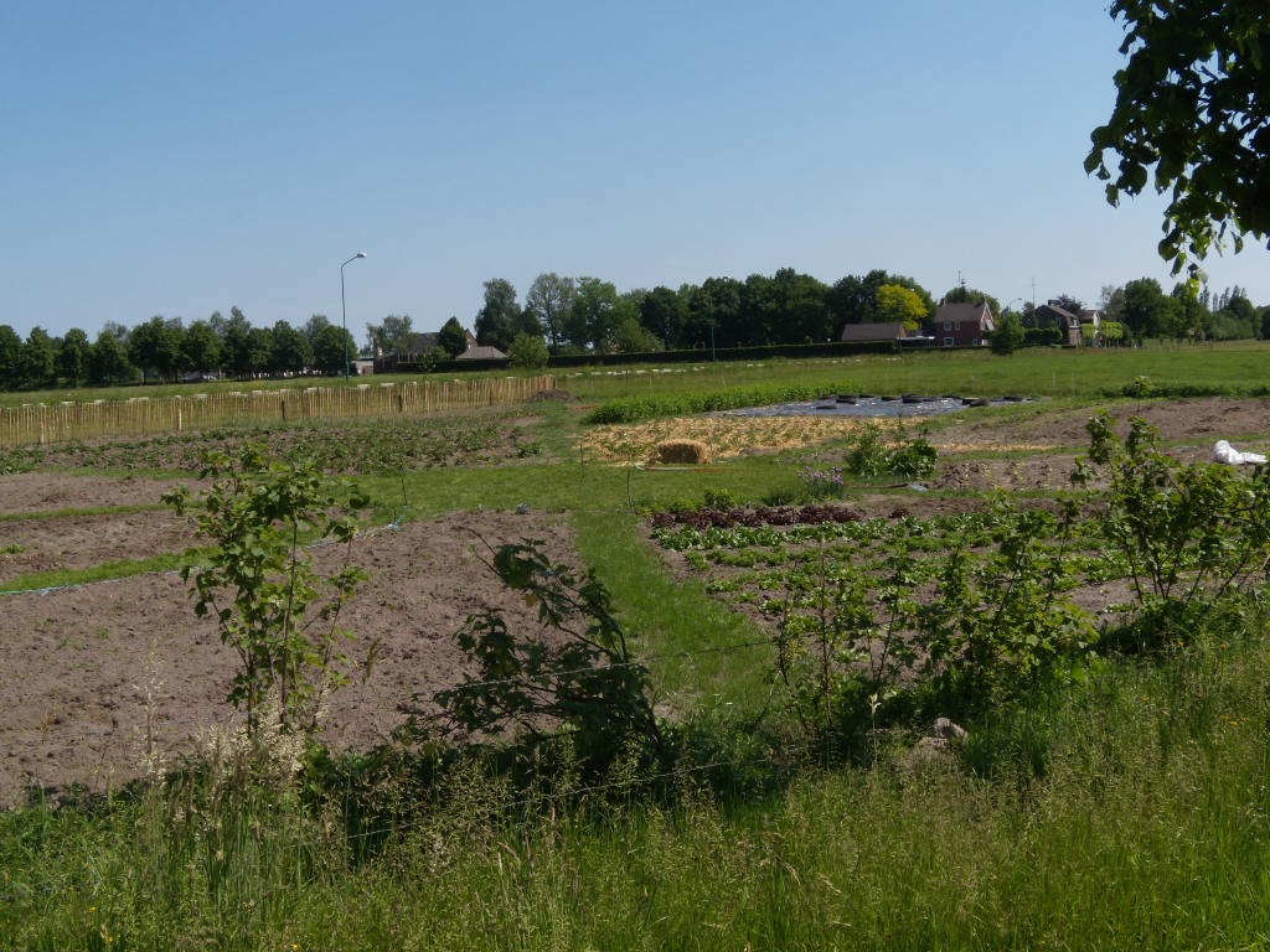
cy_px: 476
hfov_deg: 51.4
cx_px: 635
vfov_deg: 39.7
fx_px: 1321
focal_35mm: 36
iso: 80
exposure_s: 1/250
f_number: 8.5
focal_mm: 6.4
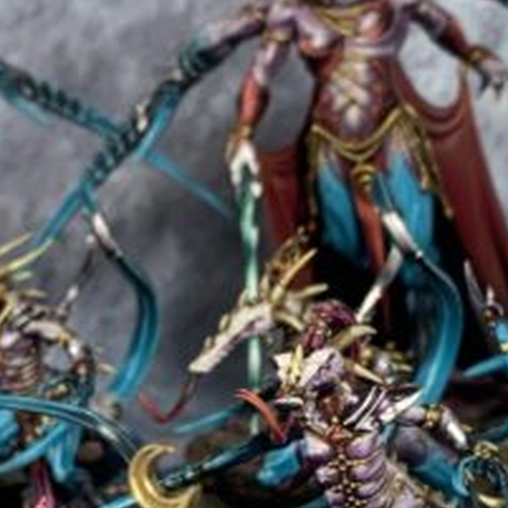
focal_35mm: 117
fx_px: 1943
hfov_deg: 14.6
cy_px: 465
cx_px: -23
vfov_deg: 14.7
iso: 64
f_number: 1.8
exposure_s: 1/121
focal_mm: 4.25
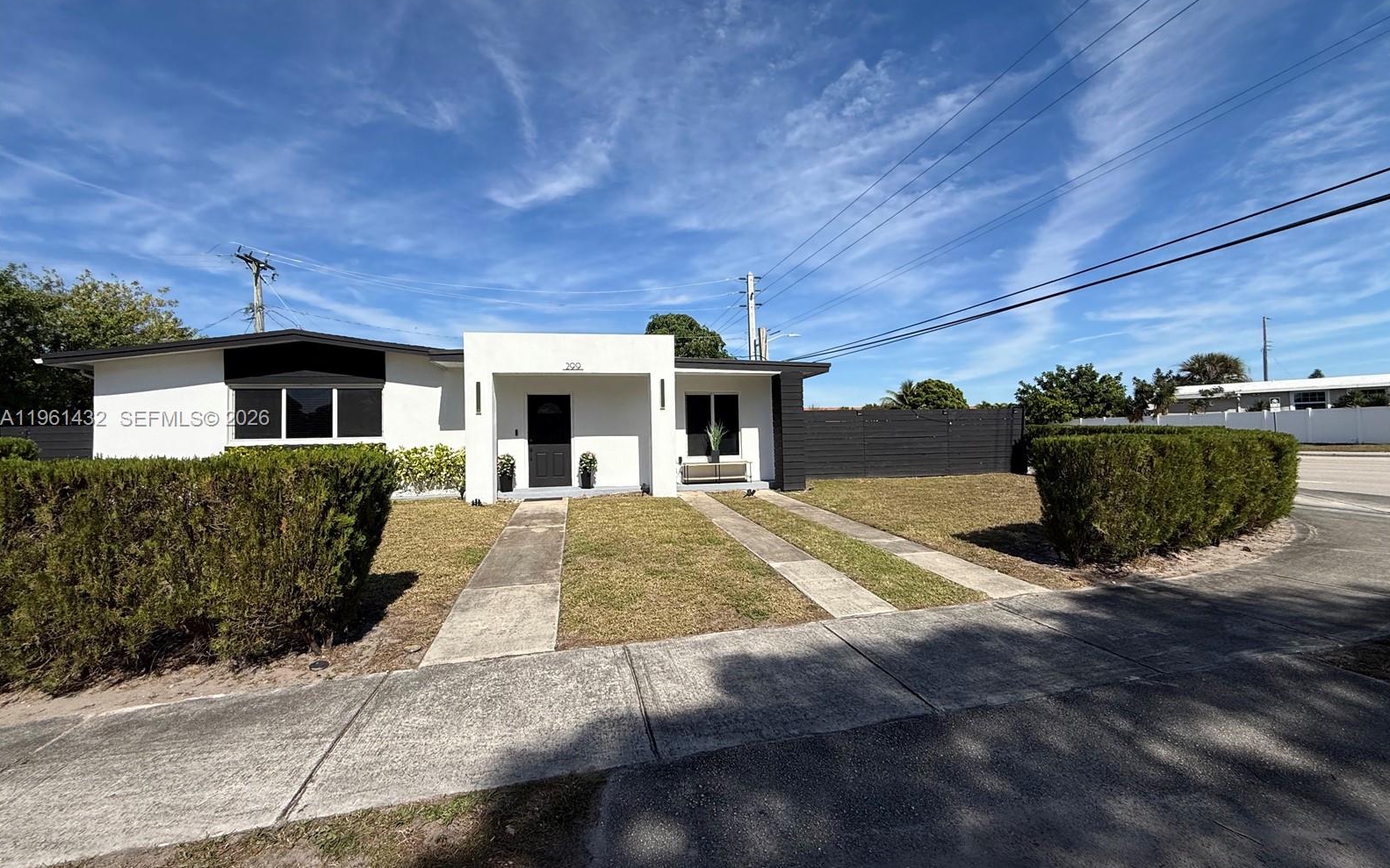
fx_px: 568
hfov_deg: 101.5
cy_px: 420
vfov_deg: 74.8
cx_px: 699
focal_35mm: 15
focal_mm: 2.22
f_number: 2.2
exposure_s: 1/3663
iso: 50
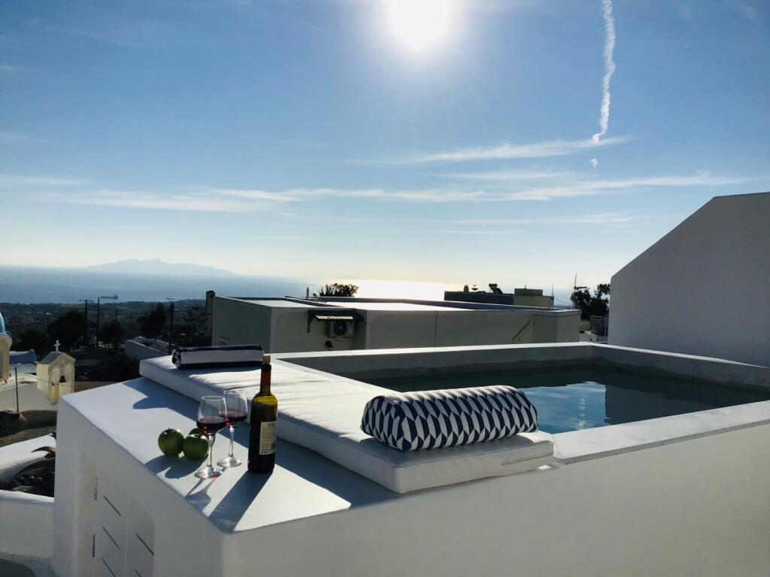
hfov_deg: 58.4
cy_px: 288
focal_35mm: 31
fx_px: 690
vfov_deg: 45.4
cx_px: 385
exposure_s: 1/6803
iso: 25
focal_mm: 3.3
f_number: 2.4
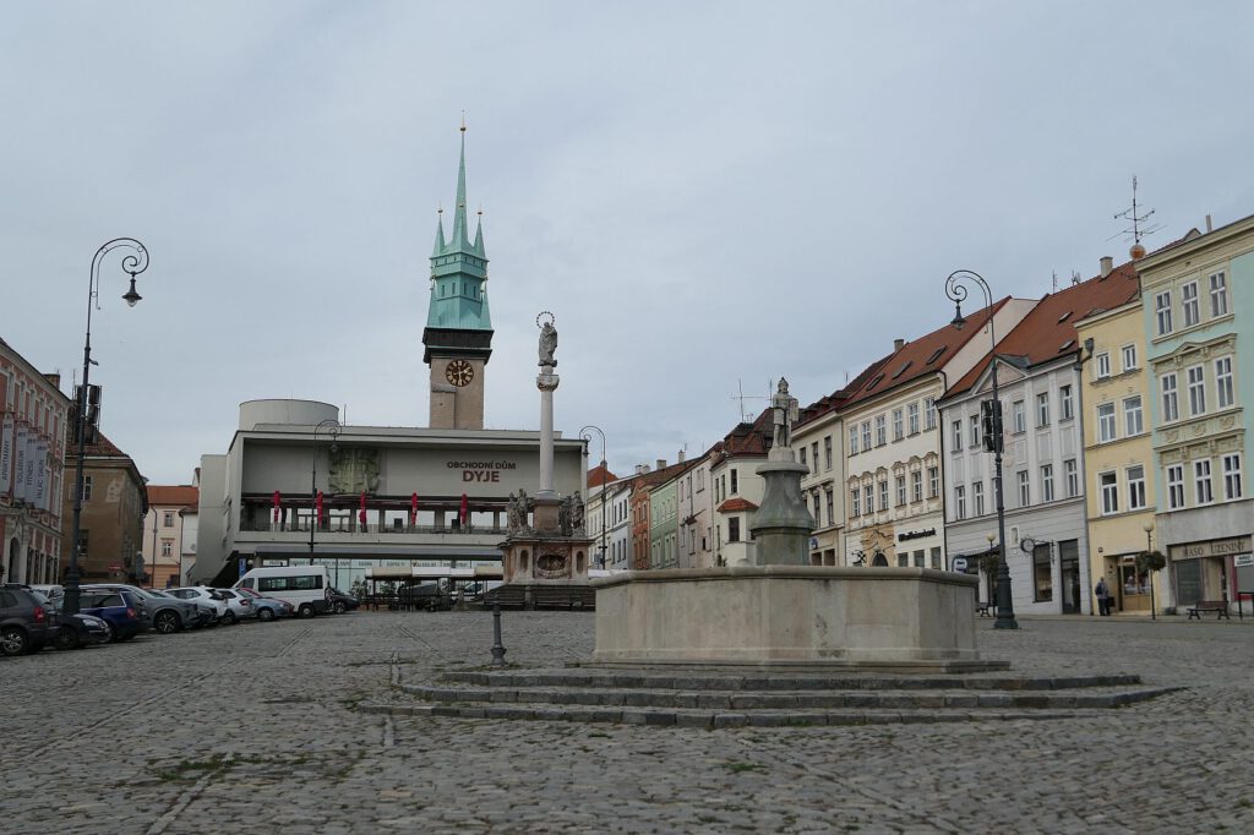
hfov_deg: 45.4
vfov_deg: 31.2
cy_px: 418
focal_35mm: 43
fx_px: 1497
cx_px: 627
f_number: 3.5
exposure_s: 1/1600
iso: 125
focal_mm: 15.9
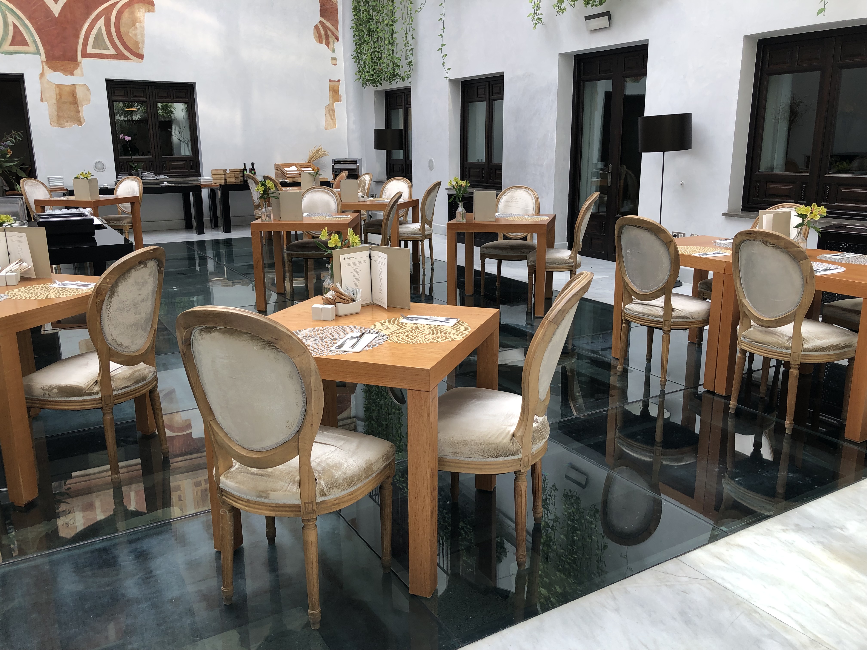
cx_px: 434
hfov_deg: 63.4
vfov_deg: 49.7
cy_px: 325
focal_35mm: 28
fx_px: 701
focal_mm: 3.99
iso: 20
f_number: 1.8
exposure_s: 1/160
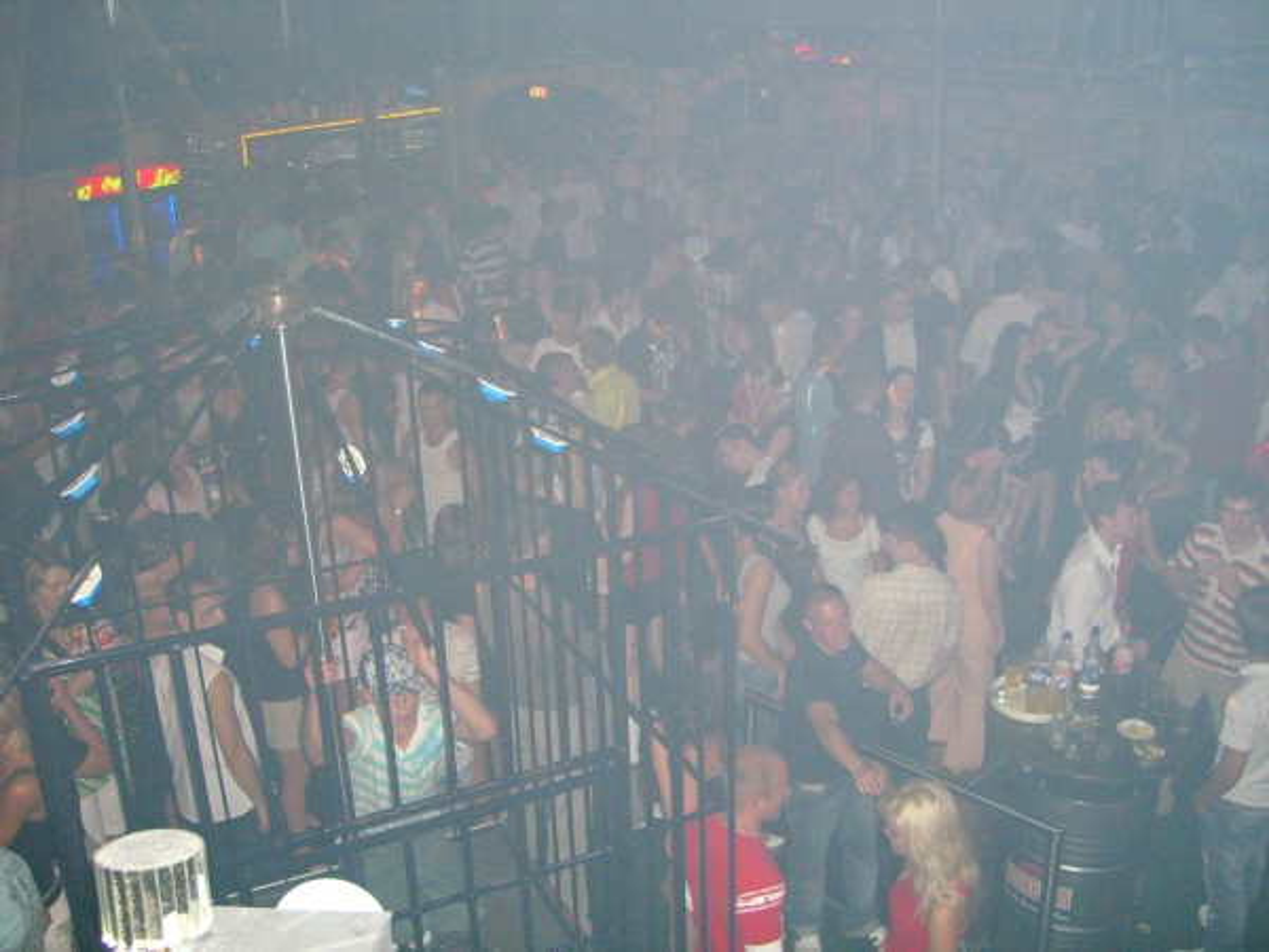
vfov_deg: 37.7
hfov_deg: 49.0
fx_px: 1393
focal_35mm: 38
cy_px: 476
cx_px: 634
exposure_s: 1/60
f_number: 2.8
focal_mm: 7.9
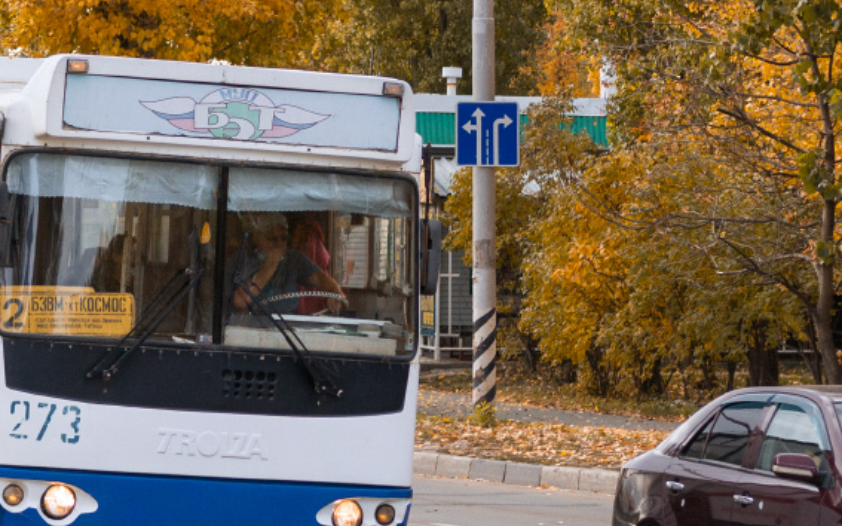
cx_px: 120
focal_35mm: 231
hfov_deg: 9.1
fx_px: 5299
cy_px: 111
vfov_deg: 5.7
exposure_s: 1/1000
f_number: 5
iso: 400
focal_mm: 68
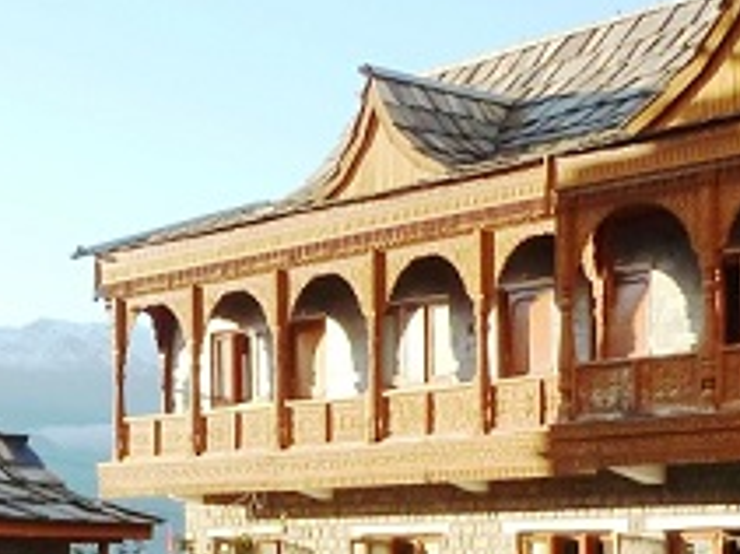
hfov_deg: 26.8
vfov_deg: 20.6
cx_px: 137
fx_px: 1517
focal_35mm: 71
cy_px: 389
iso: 250
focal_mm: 4.1
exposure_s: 1/250
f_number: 4
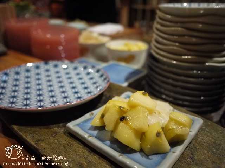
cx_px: 112
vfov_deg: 49.7
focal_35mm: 28
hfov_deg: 63.4
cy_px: 84
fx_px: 182
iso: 800
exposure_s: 1/30
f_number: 2.5
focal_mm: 14
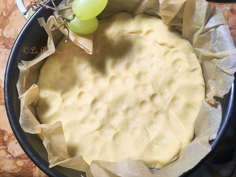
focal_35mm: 29
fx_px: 198
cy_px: 88
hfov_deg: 61.7
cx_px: 118
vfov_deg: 48.2
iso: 32
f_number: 2.2
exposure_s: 1/50
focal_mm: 4.15
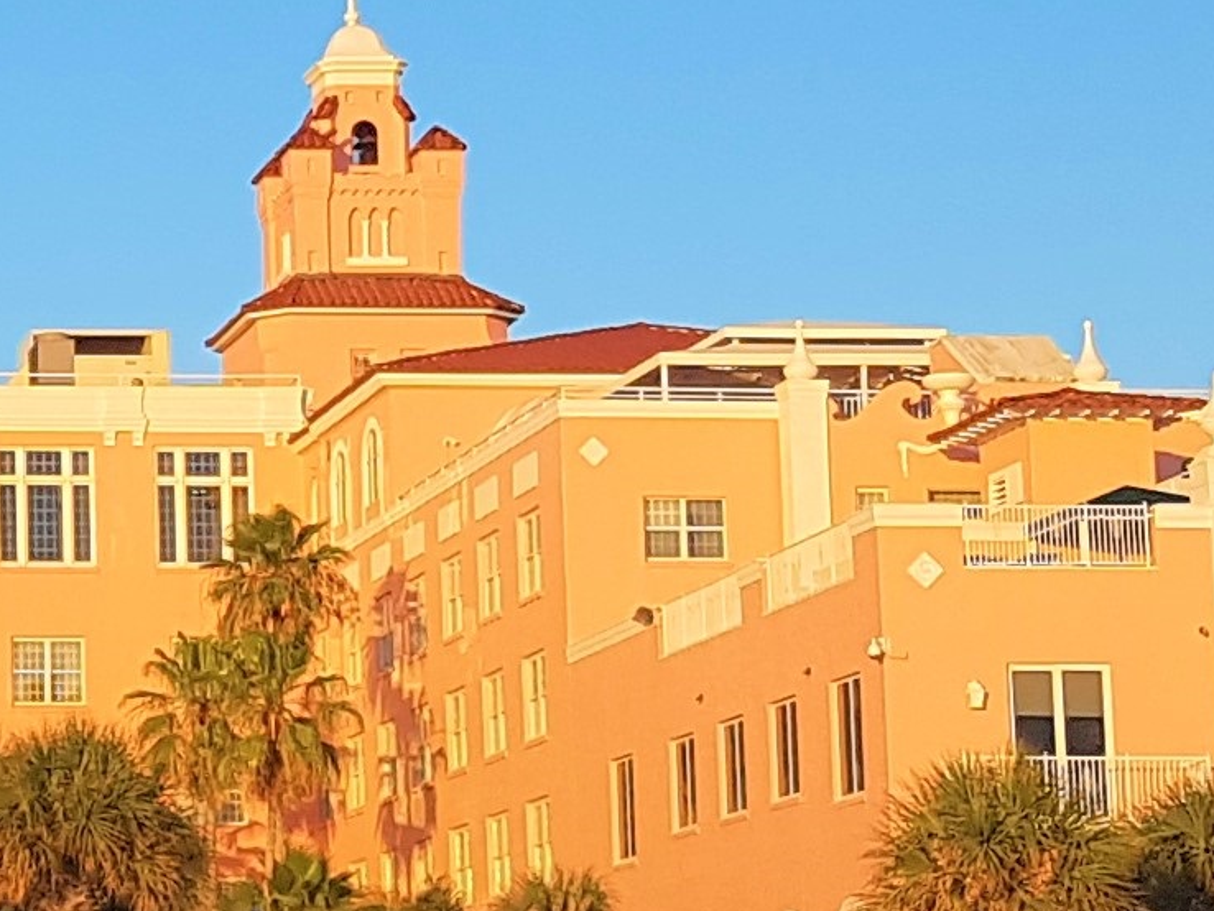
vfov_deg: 10.4
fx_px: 4982
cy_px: 301
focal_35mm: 142
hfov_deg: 13.1
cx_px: -670
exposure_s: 1/1160
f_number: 1.7
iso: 50
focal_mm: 4.2
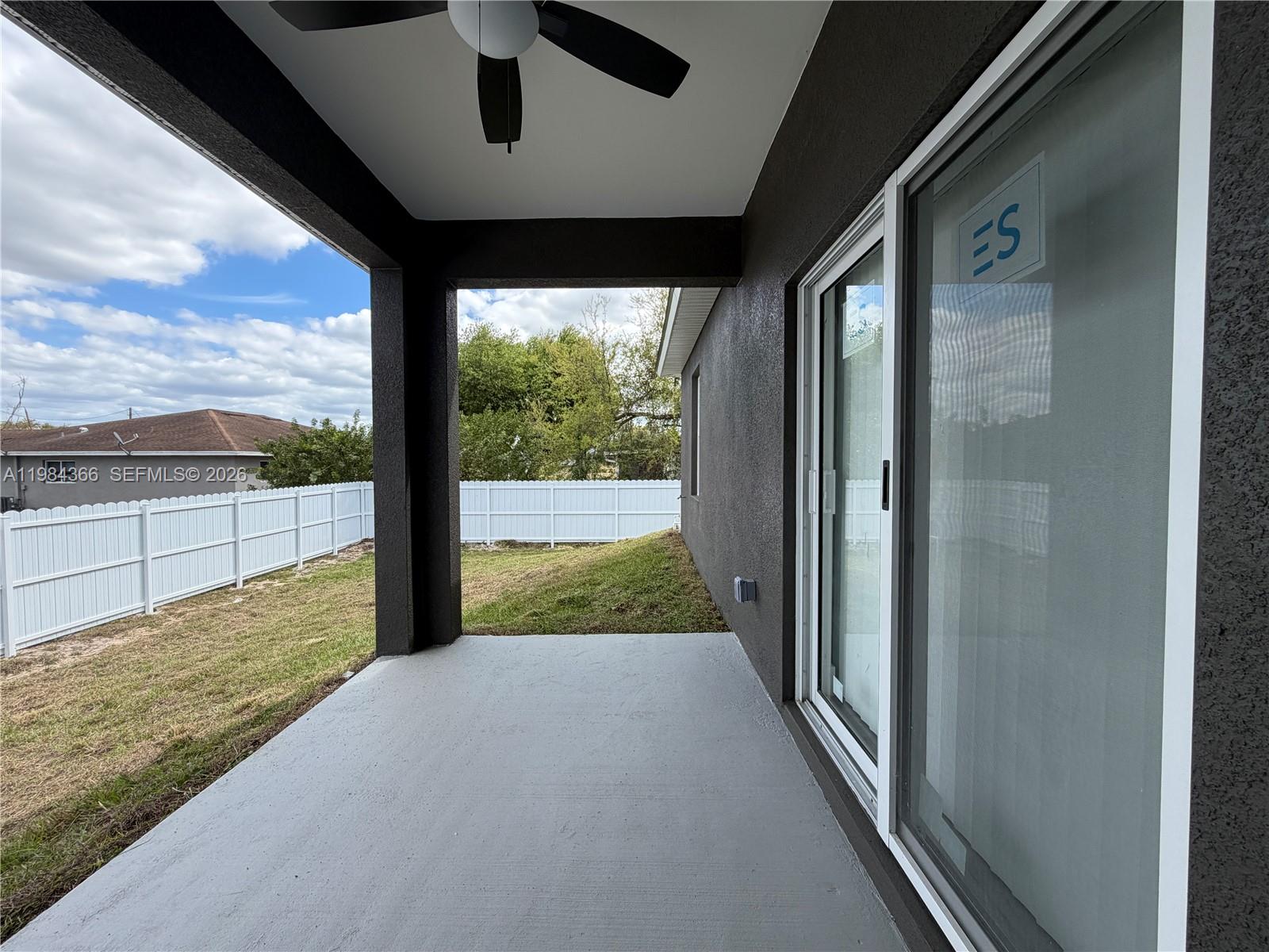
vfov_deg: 85.7
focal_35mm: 14
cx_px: 634
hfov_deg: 102.1
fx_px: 513
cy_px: 476
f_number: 2.2
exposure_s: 1/709
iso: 40
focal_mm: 2.22
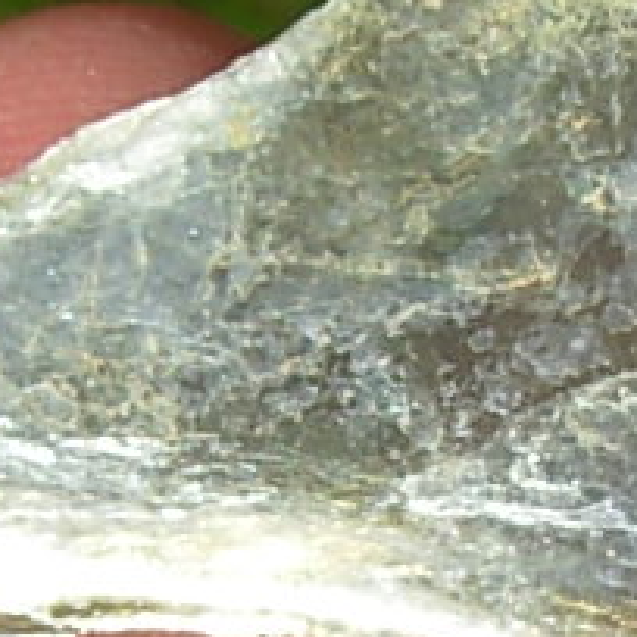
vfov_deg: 10.3
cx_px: 756
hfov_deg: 10.2
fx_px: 3518
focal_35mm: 169
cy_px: 500
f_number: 4.9
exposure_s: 1/1024
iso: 50
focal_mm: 6.3
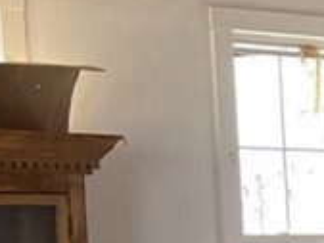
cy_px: 404
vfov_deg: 8.5
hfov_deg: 10.3
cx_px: 746
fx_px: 1592
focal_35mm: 170
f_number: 1.6
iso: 40
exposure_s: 1/121
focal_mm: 5.1
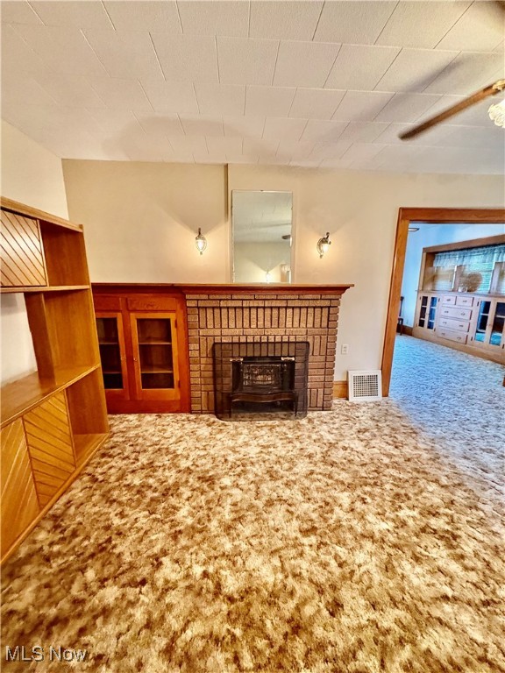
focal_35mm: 14
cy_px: 336
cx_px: 252
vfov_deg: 102.1
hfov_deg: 85.7
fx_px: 272
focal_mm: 2.22
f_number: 2.2
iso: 800
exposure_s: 1/40
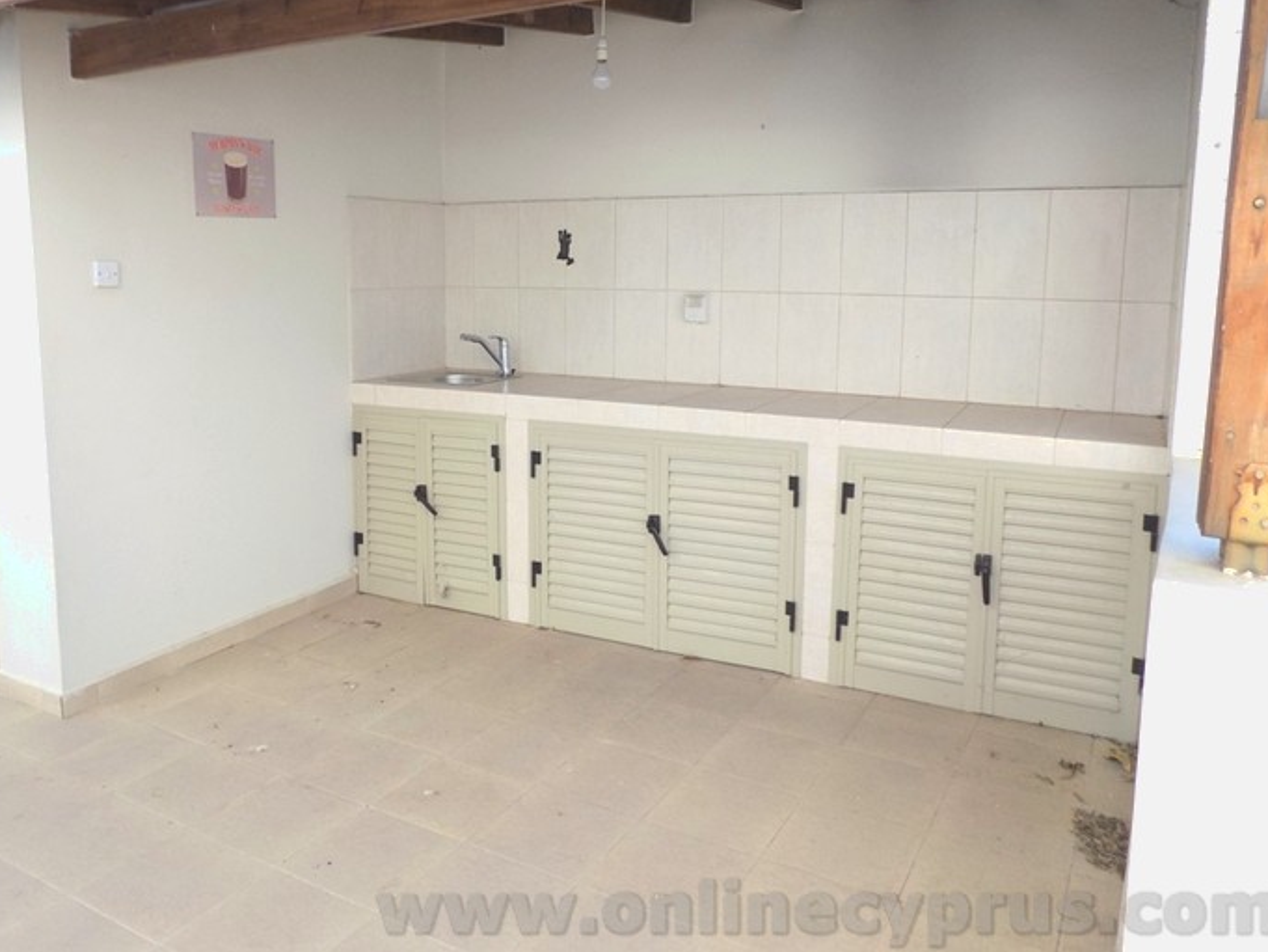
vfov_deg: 51.1
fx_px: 989
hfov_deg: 65.0
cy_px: 395
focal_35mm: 27
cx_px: 549
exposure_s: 1/400
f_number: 3.1
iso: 80
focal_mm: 4
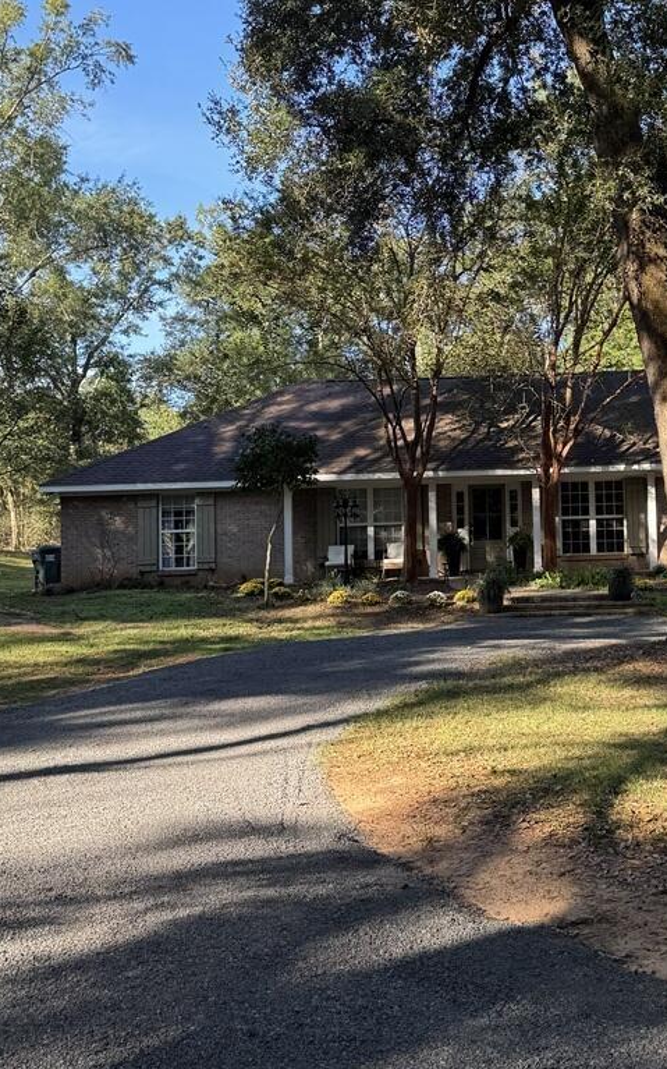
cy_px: 534
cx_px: 574
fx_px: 989
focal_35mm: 34
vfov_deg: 56.7
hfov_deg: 35.5
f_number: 1.78
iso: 80
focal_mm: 6.76
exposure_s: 1/488
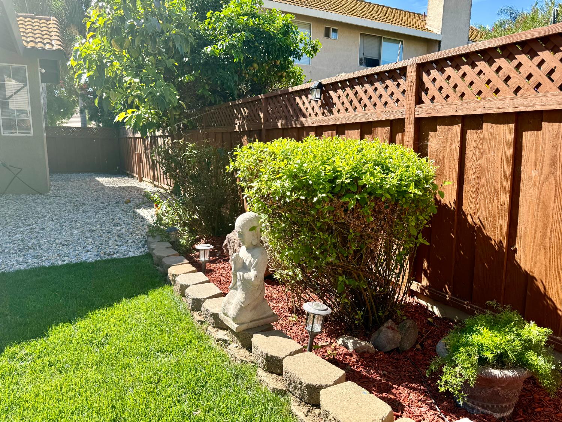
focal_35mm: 24
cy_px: 211
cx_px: 281
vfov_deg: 56.8
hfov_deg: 71.6
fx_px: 390
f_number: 1.78
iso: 80
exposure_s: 1/1437
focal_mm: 6.76
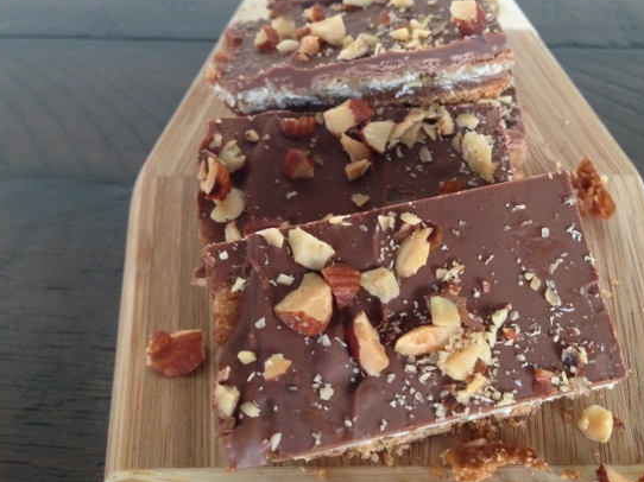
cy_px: 210
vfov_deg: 36.7
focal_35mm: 39
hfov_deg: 47.8
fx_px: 725
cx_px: 352
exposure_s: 1/20
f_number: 2.4
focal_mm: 4.12
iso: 320
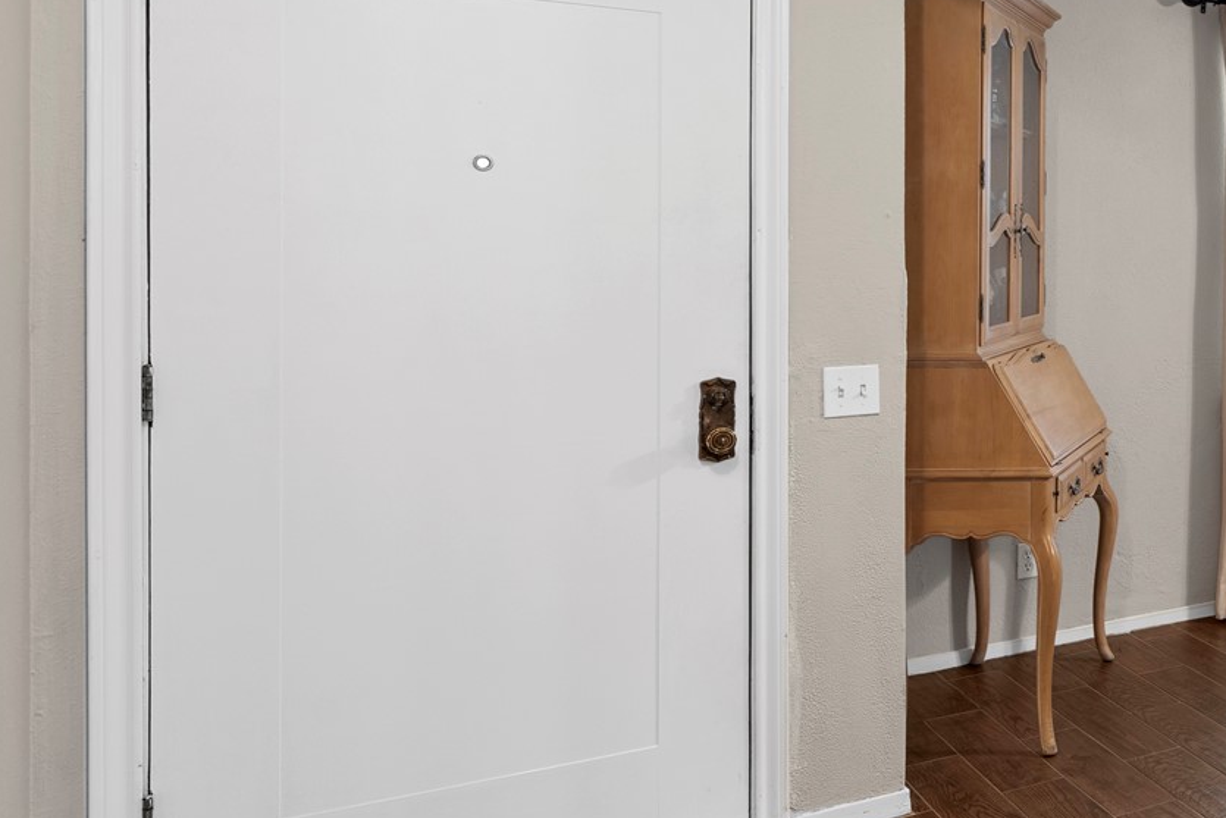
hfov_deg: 36.4
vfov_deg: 33.8
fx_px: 1328
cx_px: 1518
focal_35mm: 39
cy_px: 245
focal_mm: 15
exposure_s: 3.2
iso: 250
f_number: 9
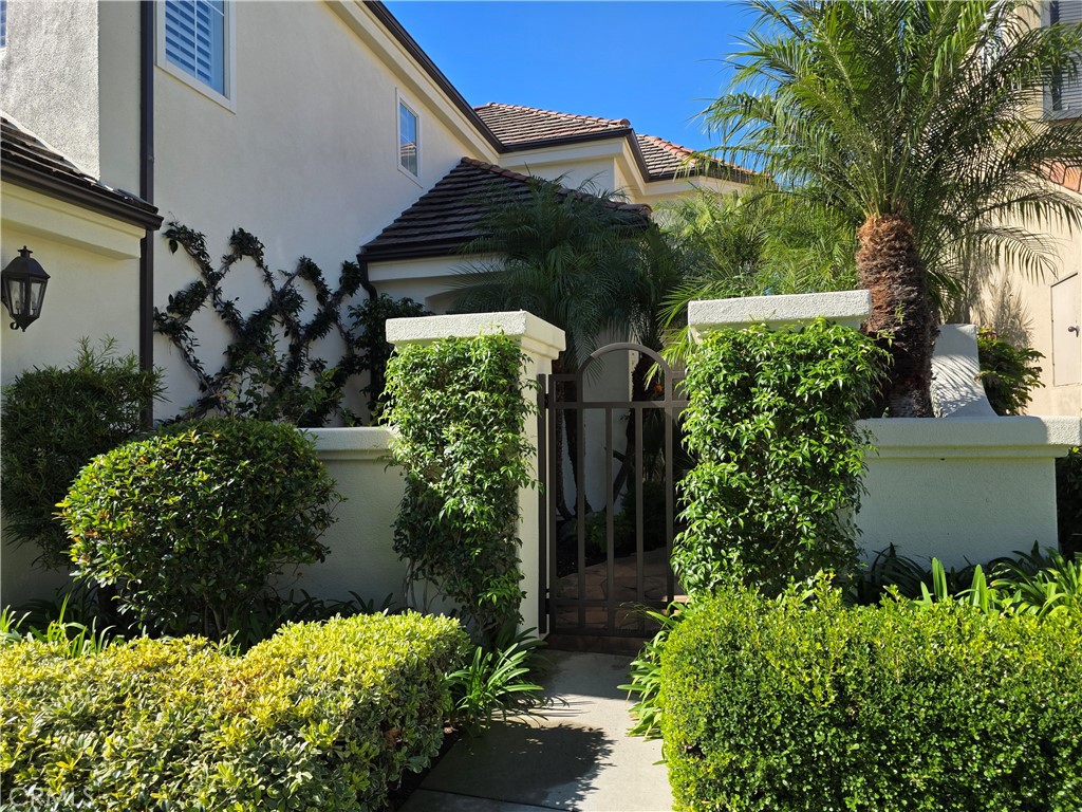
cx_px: 541
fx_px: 719
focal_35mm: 23
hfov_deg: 73.9
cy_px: 406
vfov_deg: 58.9
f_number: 1.7
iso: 80
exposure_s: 1/2953
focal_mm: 6.3
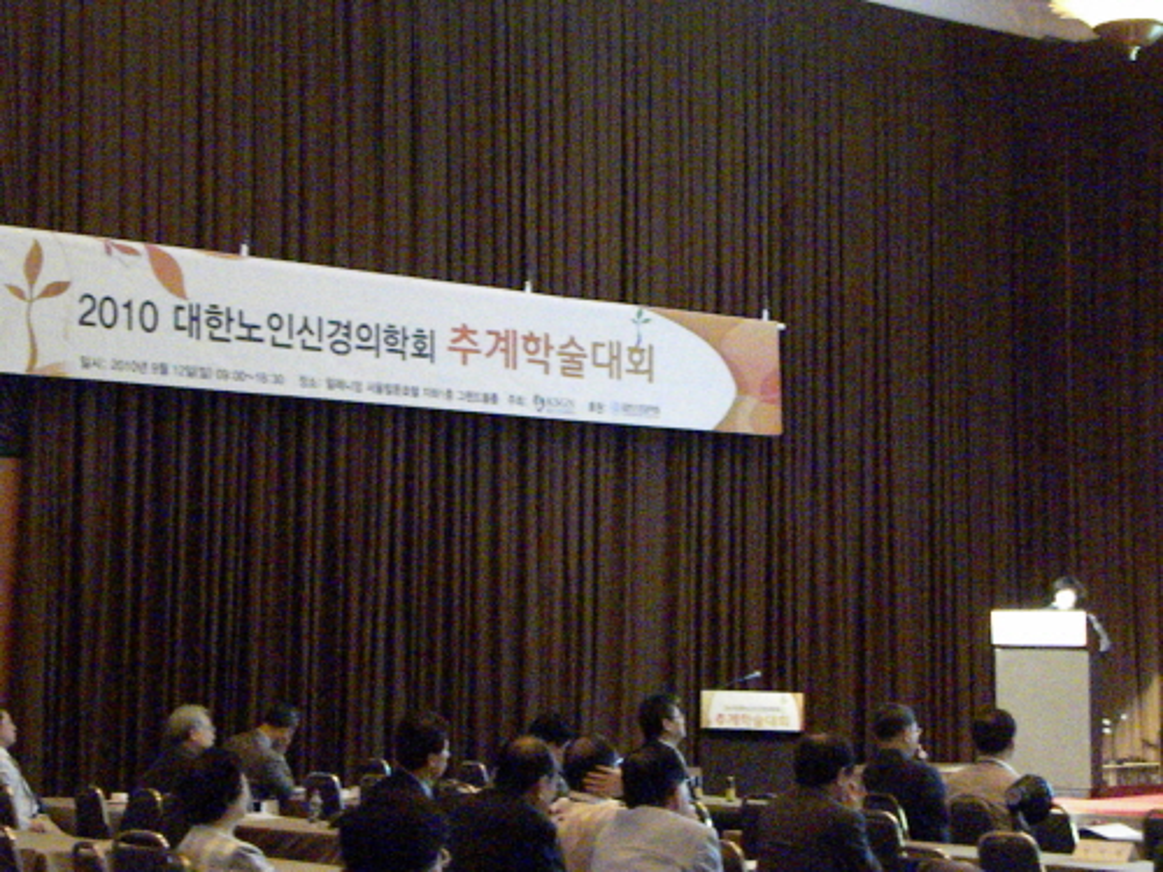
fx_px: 2520
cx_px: 582
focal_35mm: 75
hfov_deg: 26.0
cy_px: 436
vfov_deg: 19.6
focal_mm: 13.4
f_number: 4
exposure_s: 1/22
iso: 6400
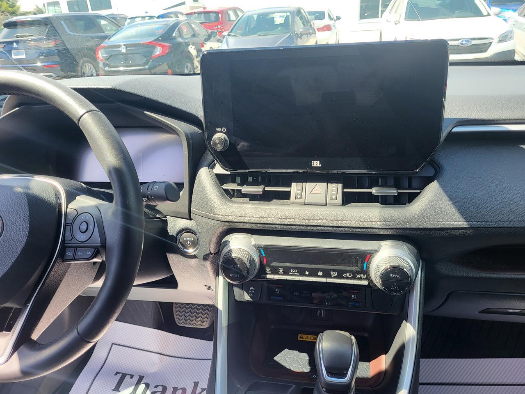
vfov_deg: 53.1
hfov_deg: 67.3
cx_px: 262
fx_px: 394
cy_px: 197
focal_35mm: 26
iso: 40
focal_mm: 5.4
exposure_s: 1/260
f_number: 1.8
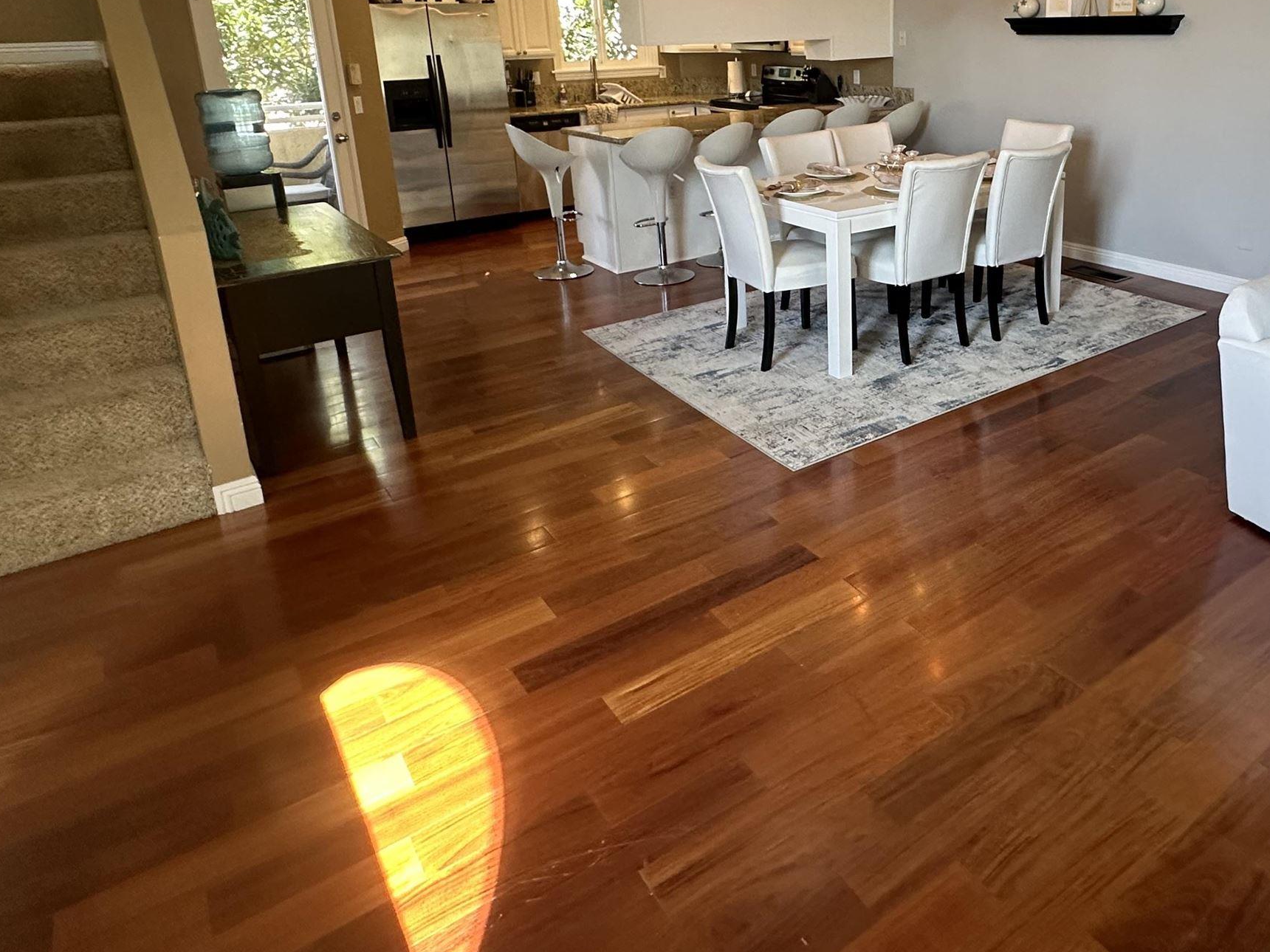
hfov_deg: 67.7
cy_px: 273
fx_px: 917
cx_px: 831
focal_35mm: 25
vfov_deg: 53.1
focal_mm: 2.22
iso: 200
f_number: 2.2
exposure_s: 1/120
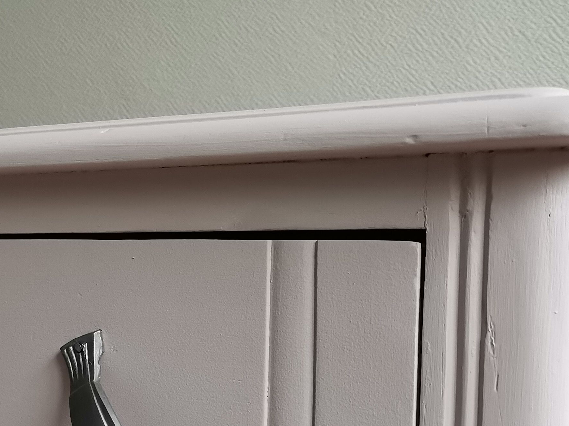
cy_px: 346
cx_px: 185
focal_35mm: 59
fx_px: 970
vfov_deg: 24.4
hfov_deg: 32.4
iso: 320
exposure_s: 1/50
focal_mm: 4.75
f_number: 1.8
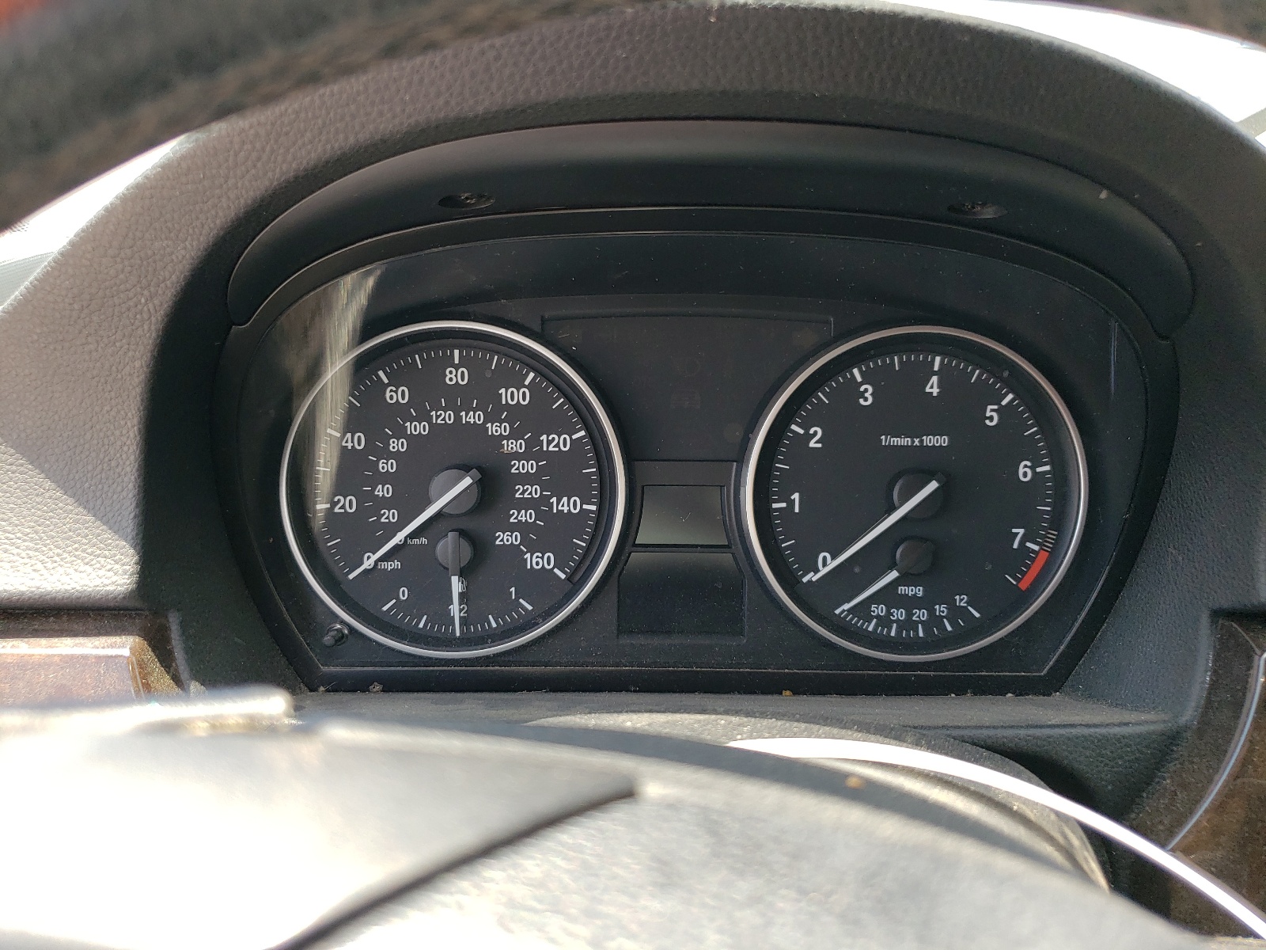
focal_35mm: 26
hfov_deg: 67.3
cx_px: 633
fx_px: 951
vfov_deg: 53.1
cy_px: 475
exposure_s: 1/250
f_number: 1.5
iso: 50
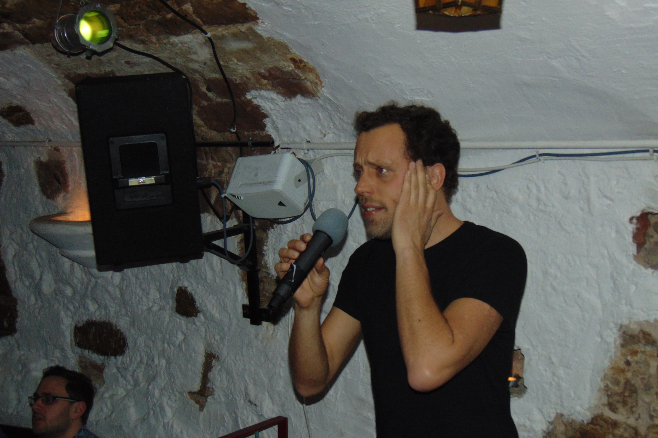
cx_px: 330
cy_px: 238
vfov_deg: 25.5
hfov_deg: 37.5
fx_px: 969
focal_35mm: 53
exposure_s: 1/60
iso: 200
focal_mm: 9
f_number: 3.5
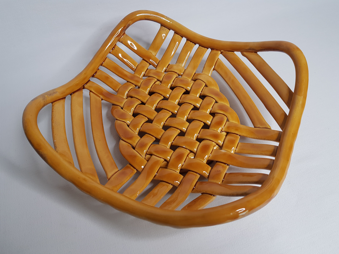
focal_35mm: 26
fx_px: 255
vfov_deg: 53.1
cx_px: 170
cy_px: 127
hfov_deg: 67.3
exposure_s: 1/100
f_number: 1.7
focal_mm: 4.2
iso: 80
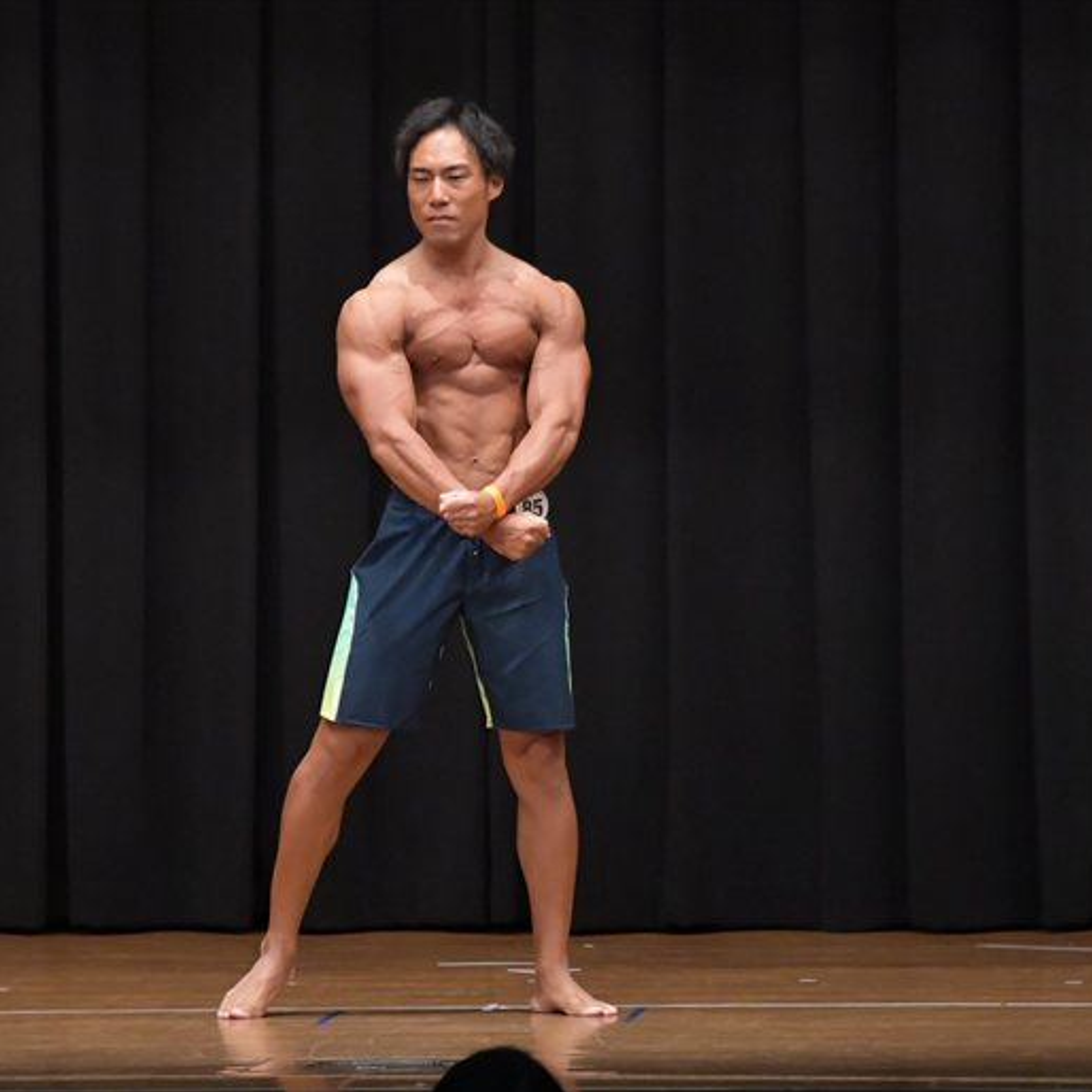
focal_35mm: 278
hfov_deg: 6.3
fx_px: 9922
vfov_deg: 6.3
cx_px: 379
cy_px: 546
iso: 6400
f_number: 5.6
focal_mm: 145
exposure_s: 1/400
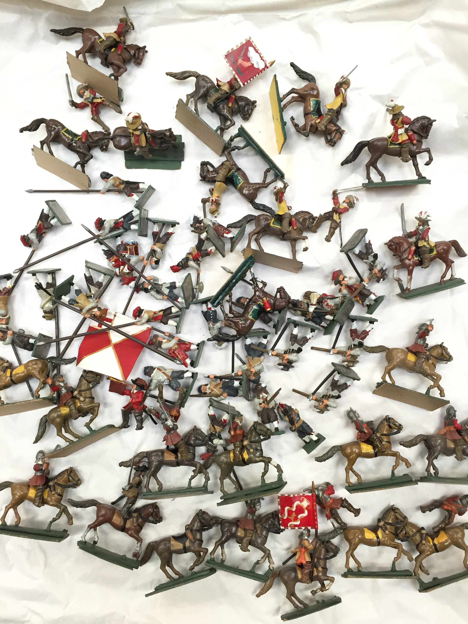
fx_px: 523
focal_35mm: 29
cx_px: 234
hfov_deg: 48.2
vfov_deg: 61.7
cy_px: 312
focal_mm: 4.15
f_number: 2.2
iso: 50
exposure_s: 1/30
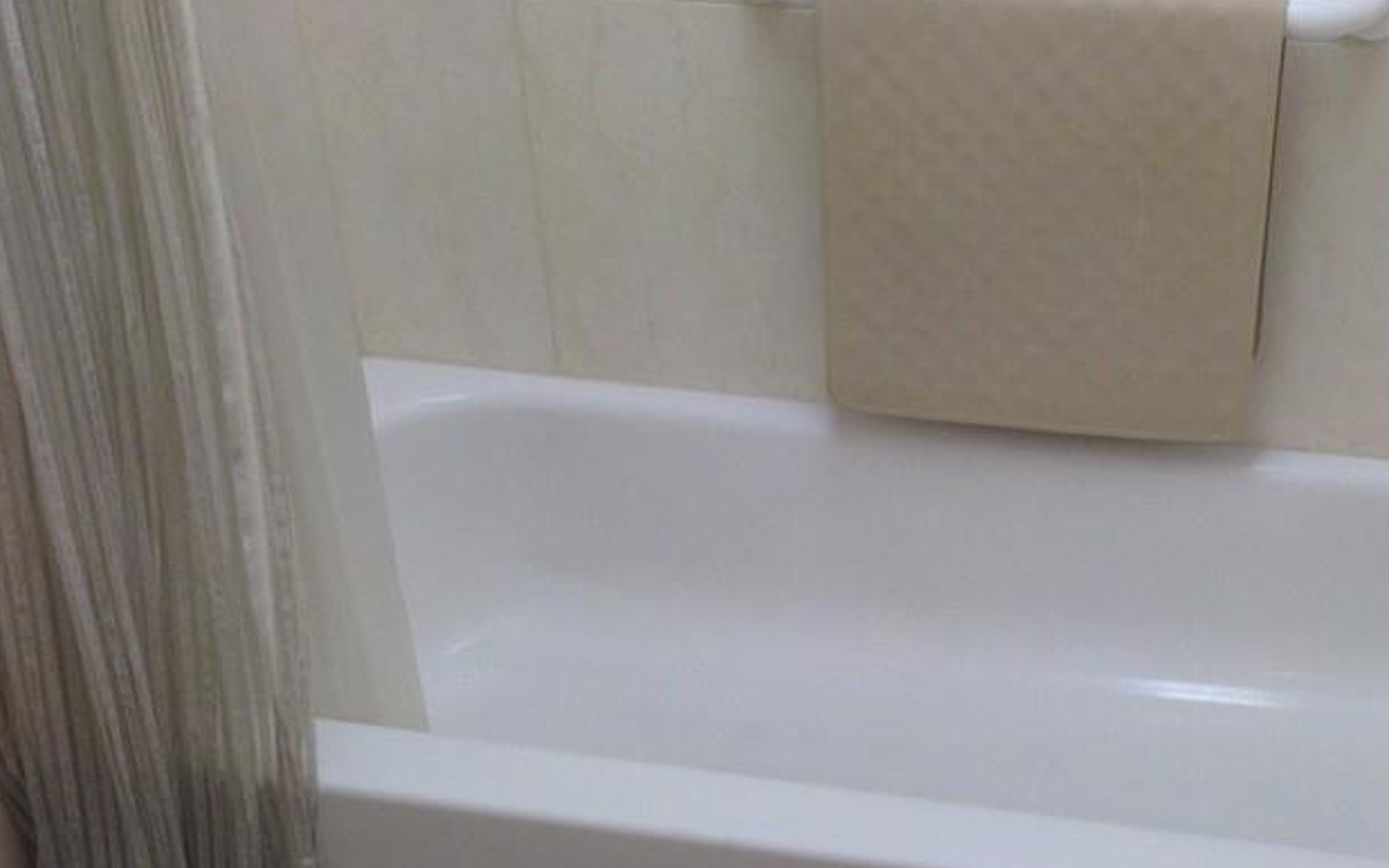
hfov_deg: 34.8
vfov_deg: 22.3
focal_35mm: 58
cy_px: 564
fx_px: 2195
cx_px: 906
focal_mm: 4.12
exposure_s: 1/120
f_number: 2.4
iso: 80
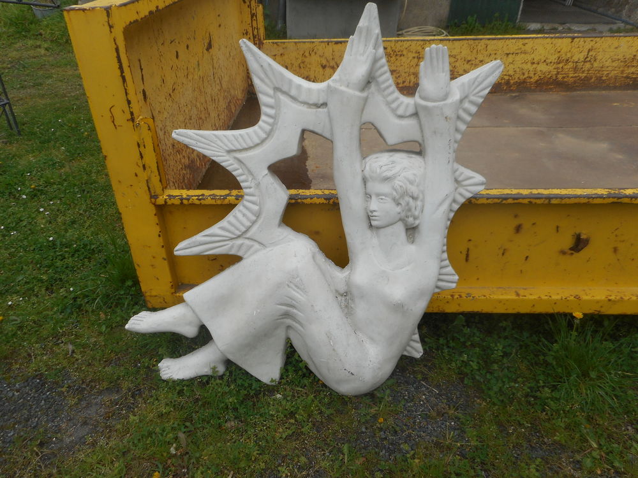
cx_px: 319
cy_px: 239
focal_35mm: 25
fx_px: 461
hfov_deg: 69.4
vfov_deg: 54.9
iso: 80
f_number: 3.7
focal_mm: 4.5
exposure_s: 1/200
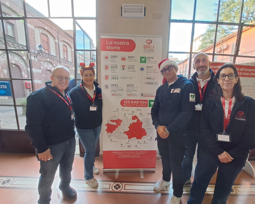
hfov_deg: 100.4
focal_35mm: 14
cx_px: 140
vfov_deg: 88.0
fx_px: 106
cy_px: 103
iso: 160
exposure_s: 1/50
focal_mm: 1.74
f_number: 2.2
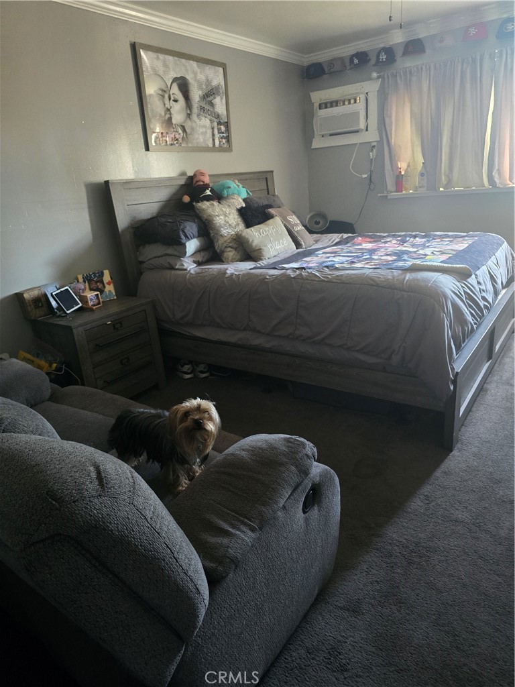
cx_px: 258
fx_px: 456
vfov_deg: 73.9
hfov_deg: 58.9
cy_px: 344
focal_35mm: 23
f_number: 1.7
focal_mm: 6.3
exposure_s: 1/40
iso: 1250
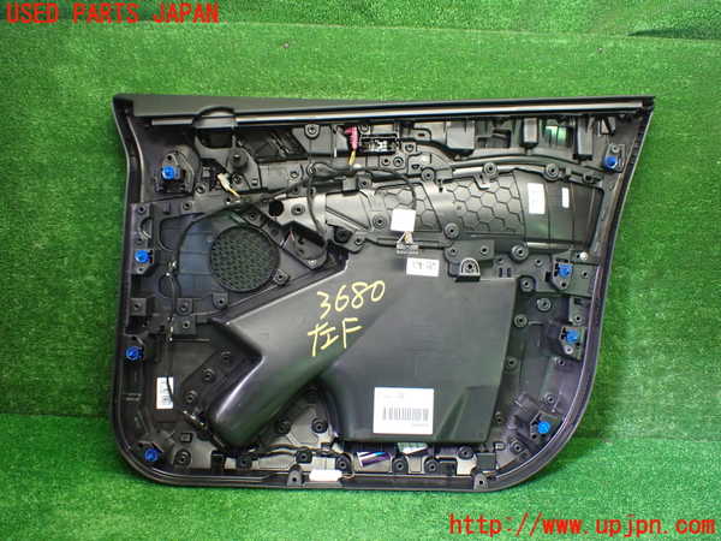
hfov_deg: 60.0
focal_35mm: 30
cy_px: 270
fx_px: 625
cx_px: 360
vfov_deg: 46.8
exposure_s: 1/125
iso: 800
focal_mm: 5.4
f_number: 2.3
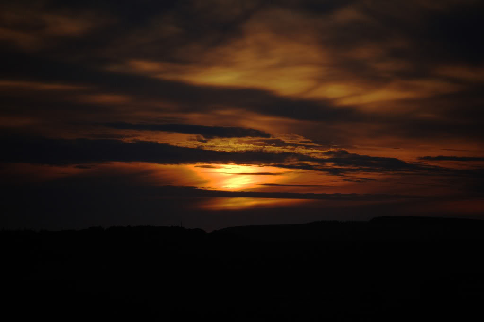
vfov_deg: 4.6
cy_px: 161
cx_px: 242
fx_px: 4029
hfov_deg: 6.9
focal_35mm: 300
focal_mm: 200
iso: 320
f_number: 5.6
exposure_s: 1/500
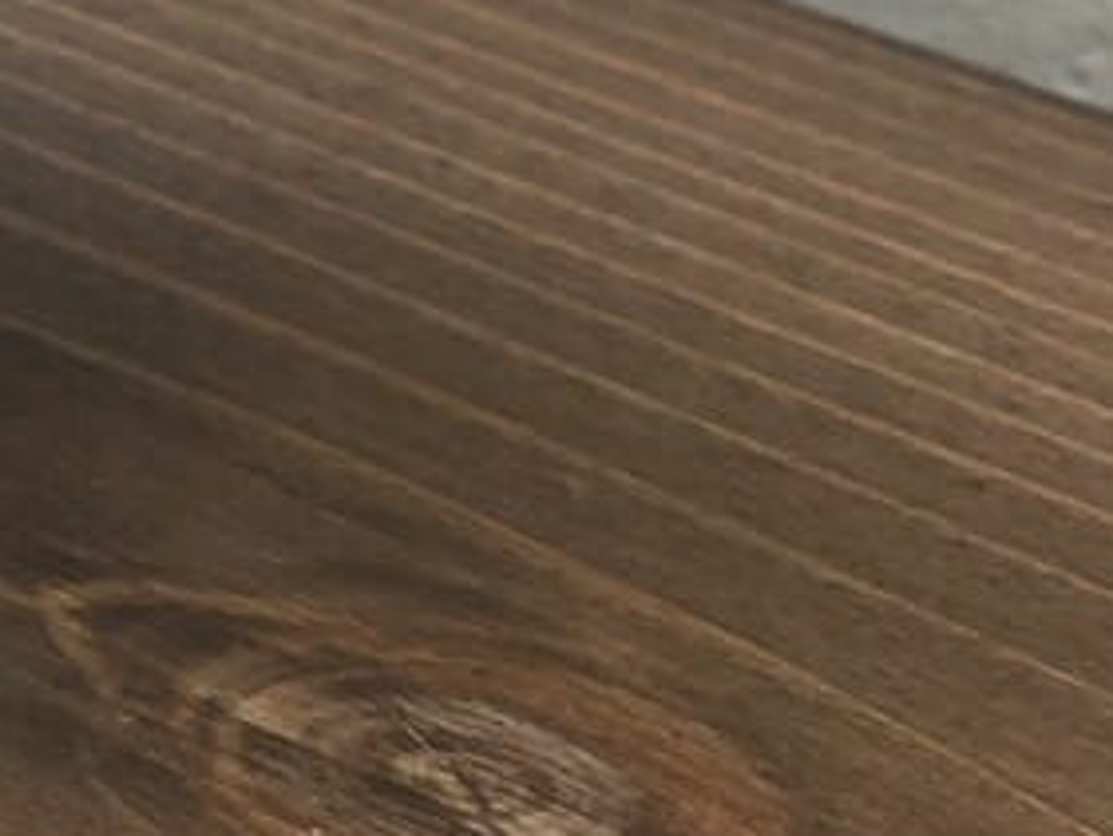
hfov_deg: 7.8
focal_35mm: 237
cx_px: -1398
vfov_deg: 6.1
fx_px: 7623
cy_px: -959
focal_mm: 6
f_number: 2.4
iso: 20
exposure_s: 1/60
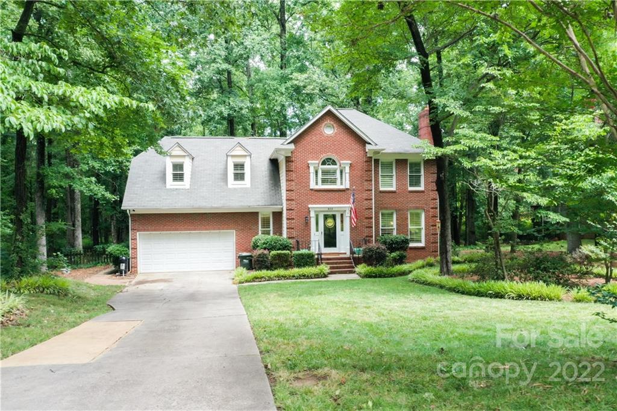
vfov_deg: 46.4
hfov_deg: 65.5
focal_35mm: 28
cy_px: 206
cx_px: 308
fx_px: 480
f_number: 11
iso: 800
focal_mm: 10.26
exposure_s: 1/8
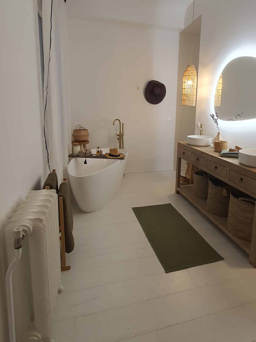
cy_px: 146
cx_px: 147
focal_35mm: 20
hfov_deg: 65.6
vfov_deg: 81.2
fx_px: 197
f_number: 2.2
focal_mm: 1.8
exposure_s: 1/50
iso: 160
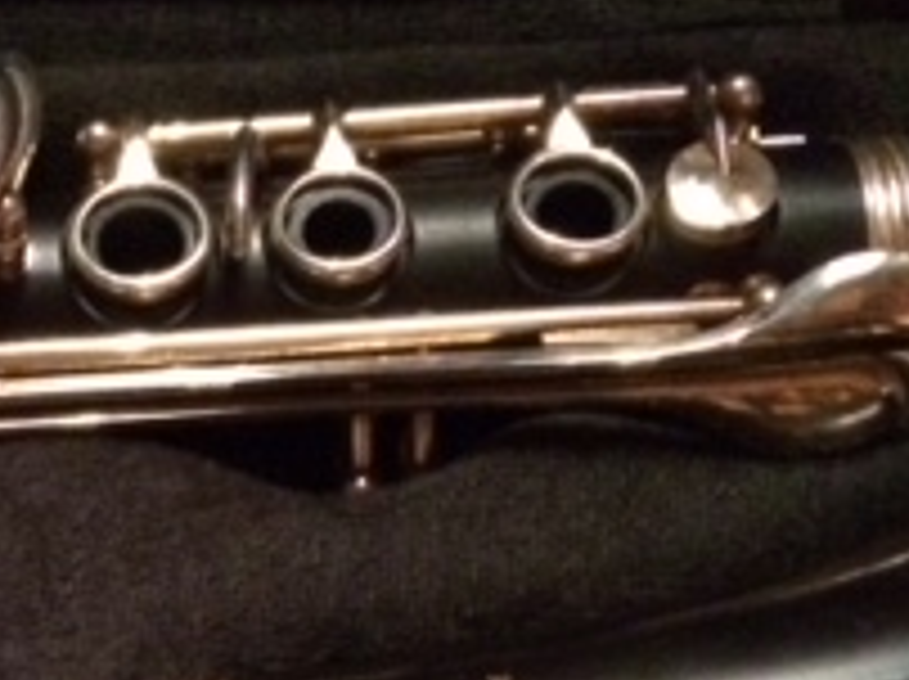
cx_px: -81
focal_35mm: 92
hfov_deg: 20.4
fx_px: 2413
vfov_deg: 15.2
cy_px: 919
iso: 1000
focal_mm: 4.15
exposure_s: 1/15
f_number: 2.2
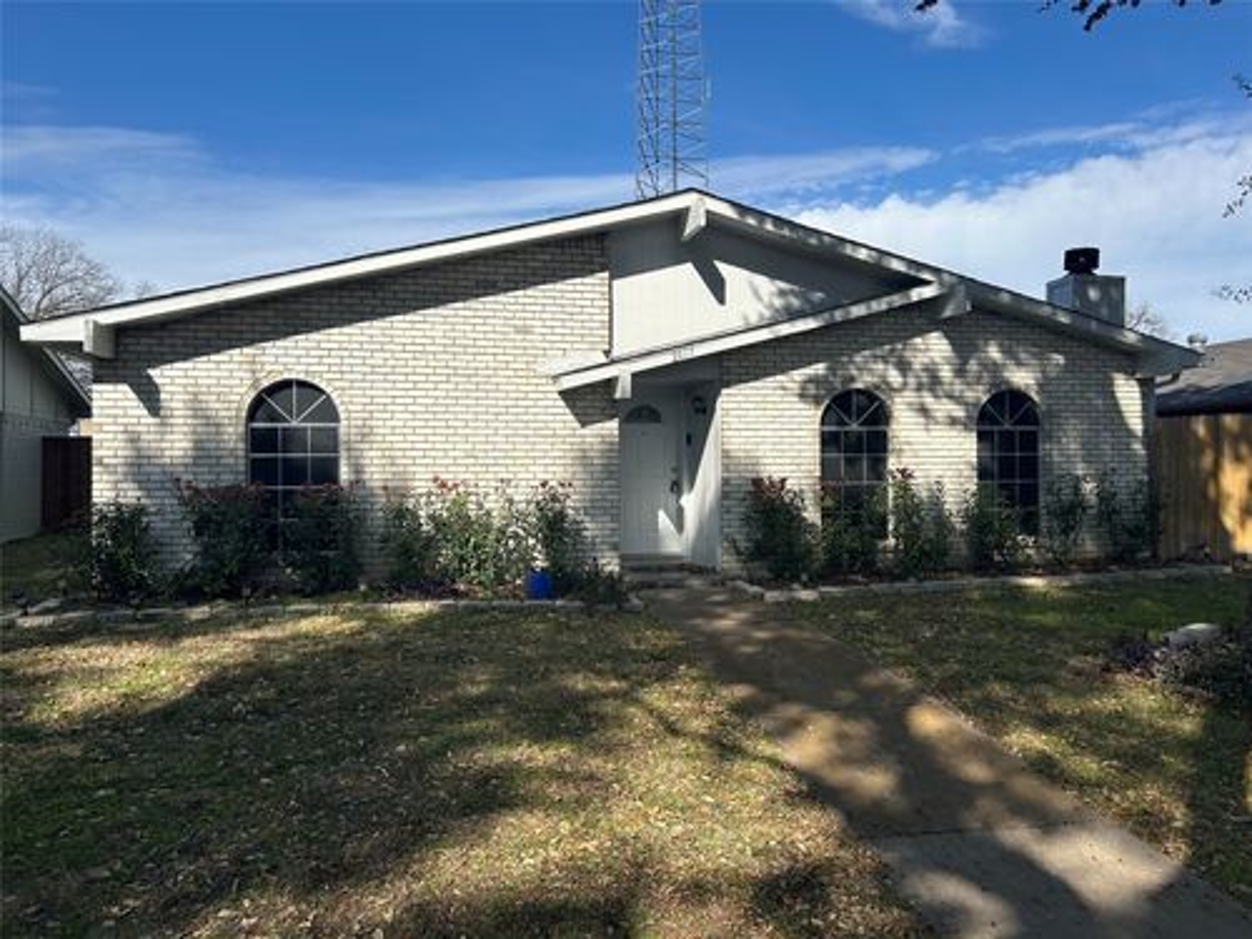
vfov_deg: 53.1
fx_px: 940
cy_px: 470
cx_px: 626
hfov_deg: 67.3
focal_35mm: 26
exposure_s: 1/5076
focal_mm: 5.7
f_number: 1.5
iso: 50
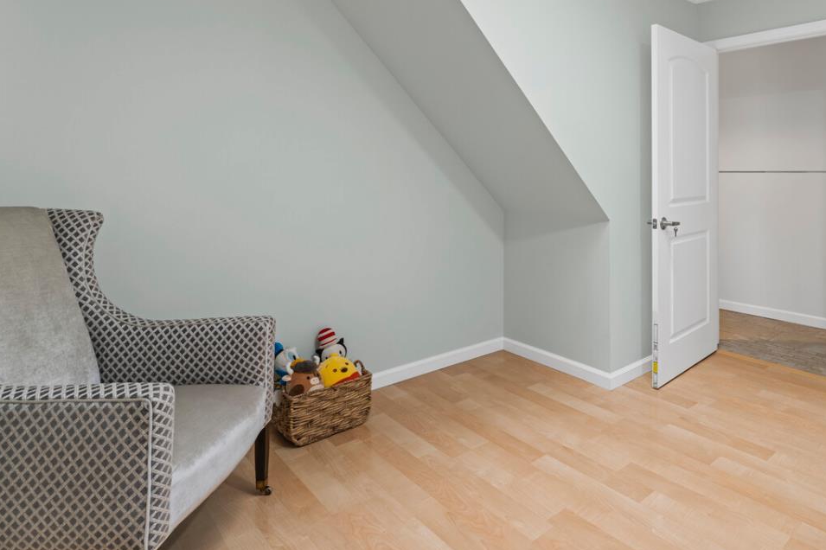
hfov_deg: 75.9
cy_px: 169
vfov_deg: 55.6
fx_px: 505
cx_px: 558
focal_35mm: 22
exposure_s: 1/1.67
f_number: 7.1
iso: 320
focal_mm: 14
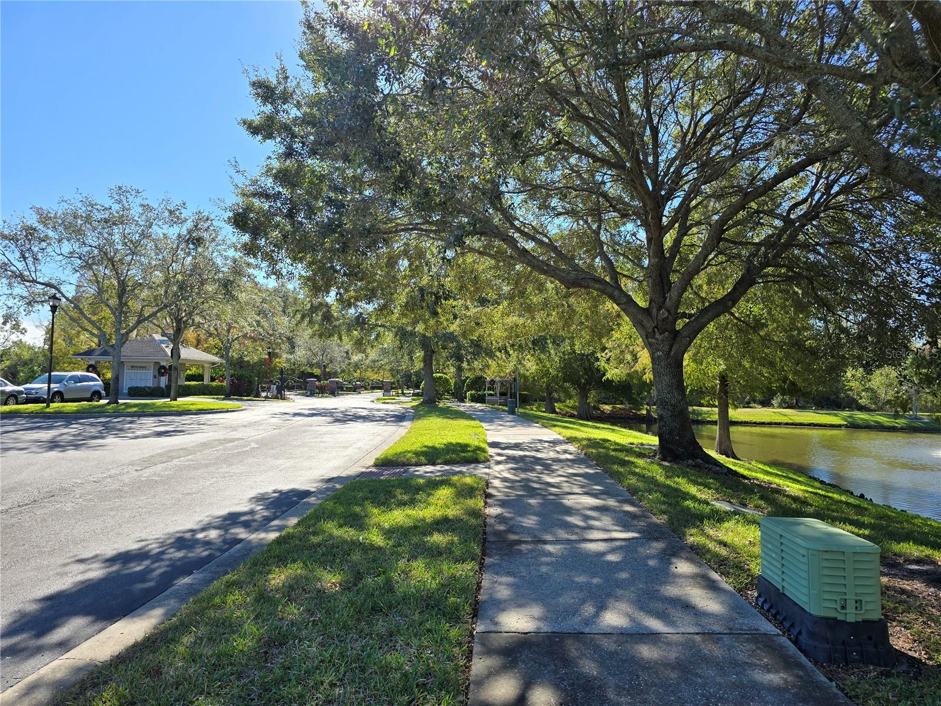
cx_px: 470
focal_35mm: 23
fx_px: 625
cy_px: 353
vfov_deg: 58.9
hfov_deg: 73.9
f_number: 1.7
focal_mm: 6.3
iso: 12
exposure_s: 1/514
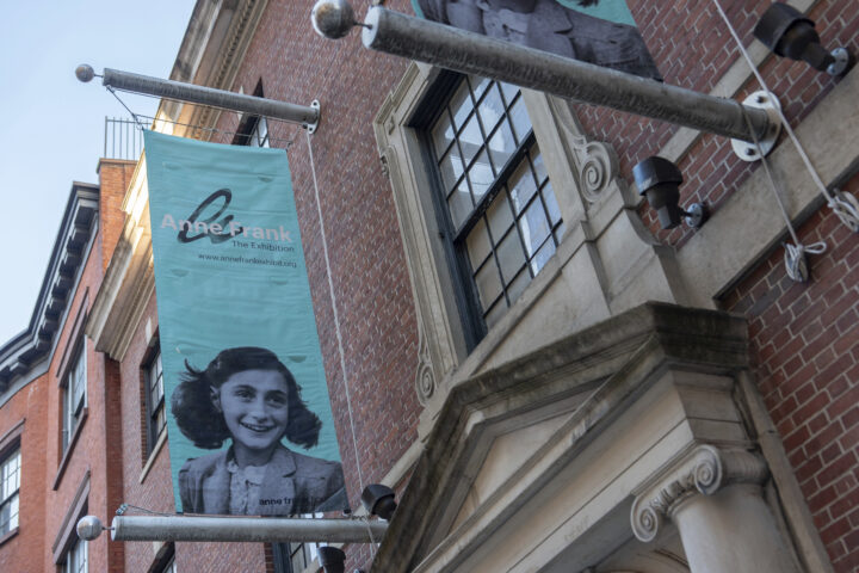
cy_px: 286
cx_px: 430
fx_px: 1050
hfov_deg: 44.5
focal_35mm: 44
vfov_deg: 30.5
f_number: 2.8
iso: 400
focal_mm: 44
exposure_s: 1/500
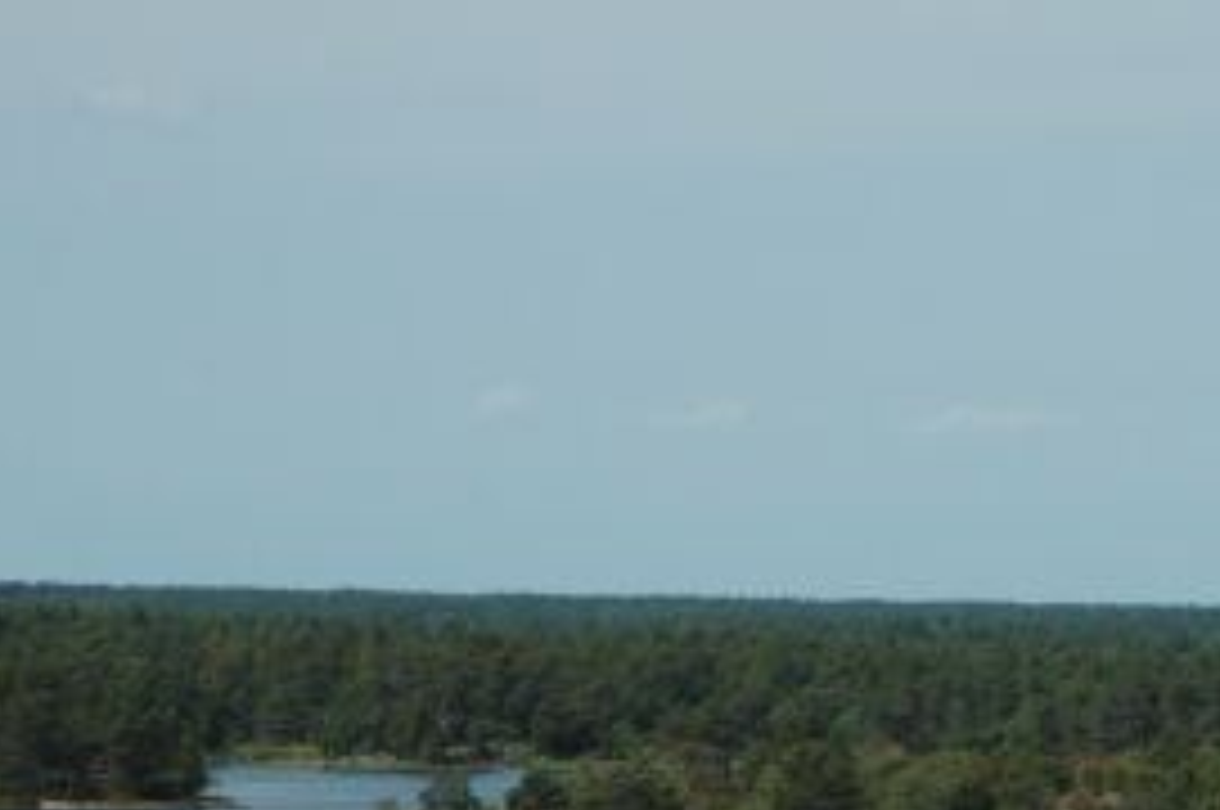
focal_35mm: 248
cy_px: 706
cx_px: 972
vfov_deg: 5.5
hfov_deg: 8.3
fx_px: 8394
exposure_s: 1/800
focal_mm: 70
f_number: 14
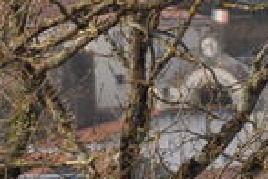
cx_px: 565
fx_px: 11263
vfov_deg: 0.9
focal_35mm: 1513
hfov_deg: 1.4
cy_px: -40
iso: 640
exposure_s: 1/800
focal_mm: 170
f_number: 7.1
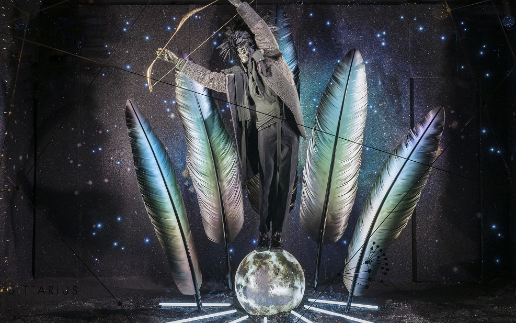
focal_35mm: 32
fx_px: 450
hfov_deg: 59.6
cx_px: 255
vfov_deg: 39.4
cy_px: 161
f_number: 11
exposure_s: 1
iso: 160
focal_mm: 31
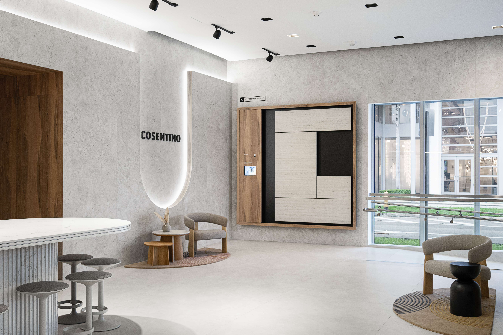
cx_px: 252
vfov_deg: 35.9
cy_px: 168
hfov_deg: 51.9
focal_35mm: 37
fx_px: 517
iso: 320
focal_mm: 25
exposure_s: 1/13
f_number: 4
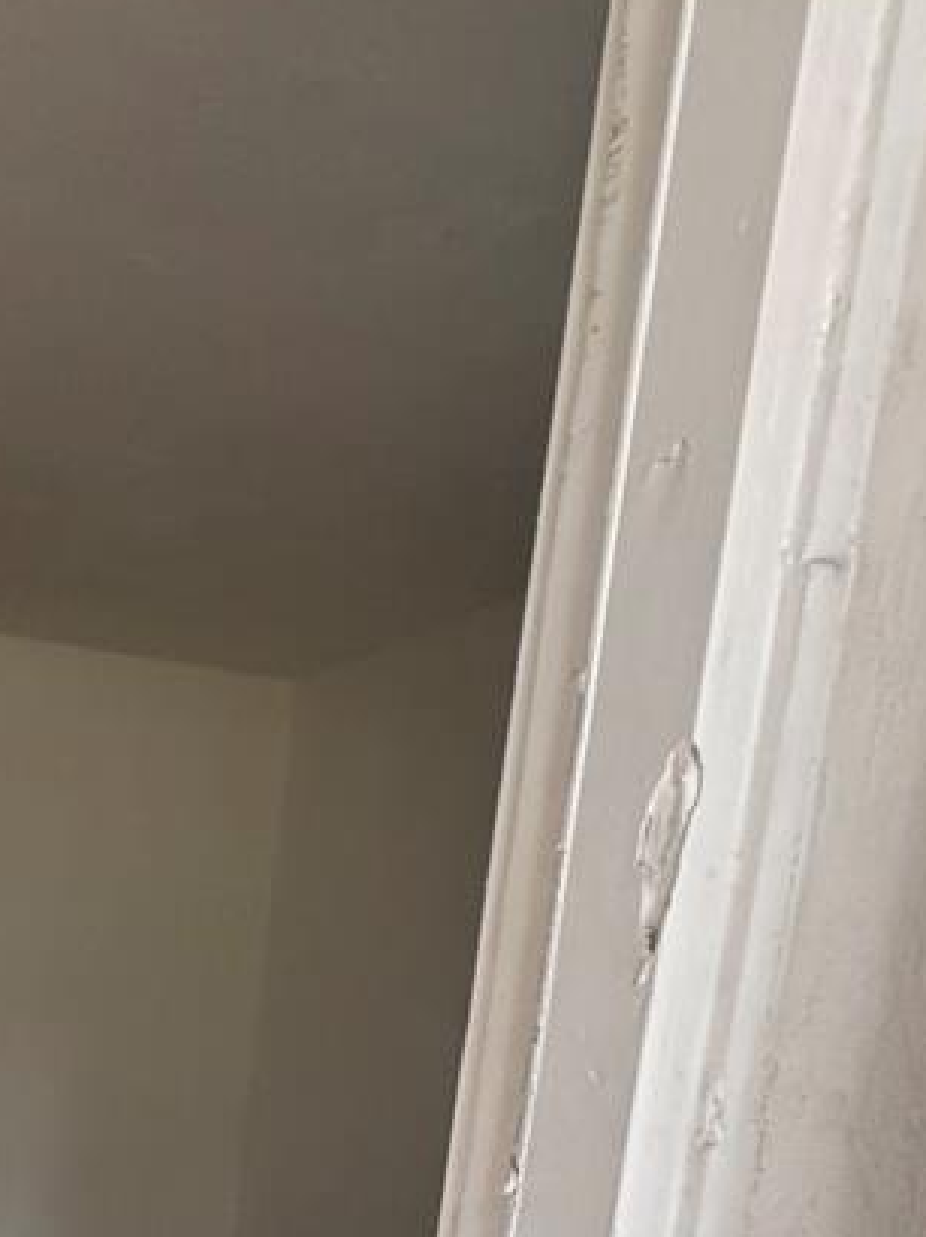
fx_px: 1464
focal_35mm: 41
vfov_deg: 38.5
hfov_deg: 30.4
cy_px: 1337
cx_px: -157
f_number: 2.2
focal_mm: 2.22
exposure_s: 1/60
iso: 400
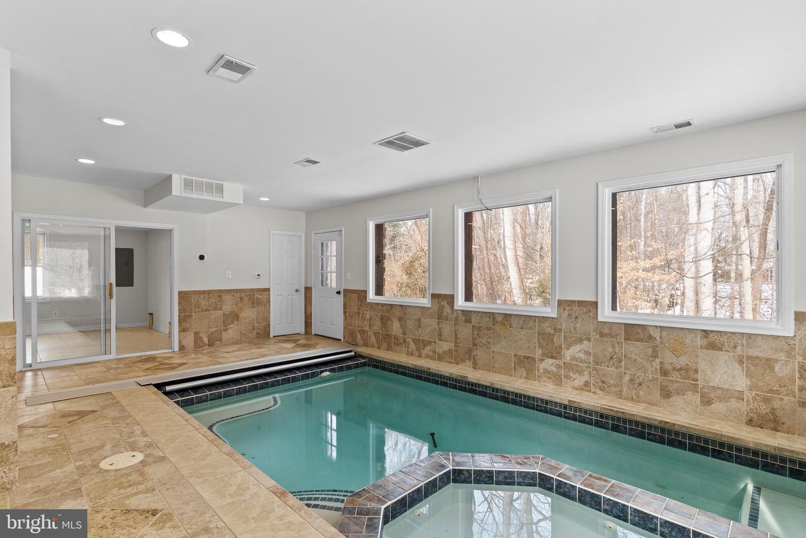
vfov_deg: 70.4
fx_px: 381
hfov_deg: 93.3
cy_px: 269
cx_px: 403
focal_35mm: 17
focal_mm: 17
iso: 800
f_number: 9
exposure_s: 1/6
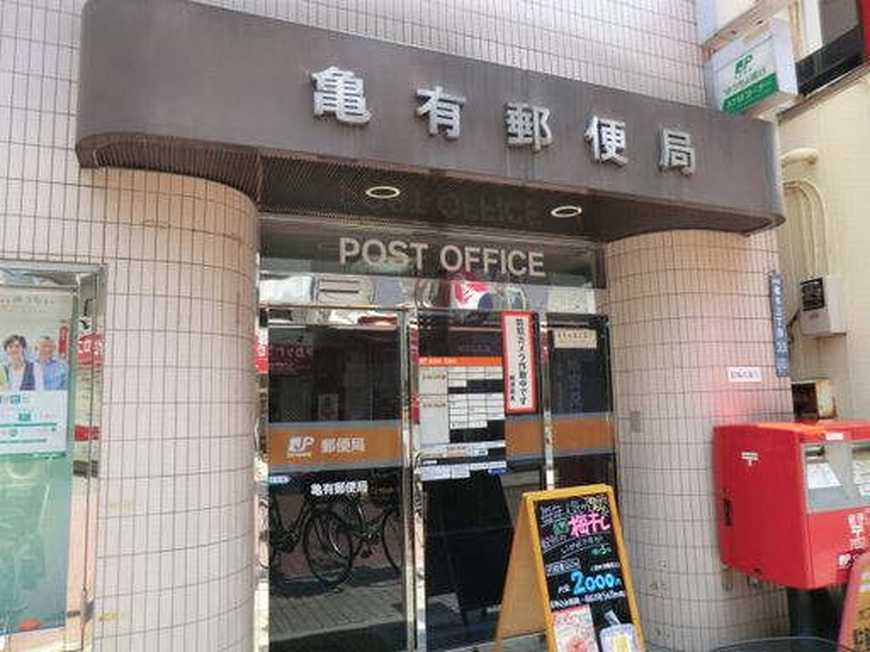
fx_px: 603
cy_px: 326
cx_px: 435
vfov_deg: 56.8
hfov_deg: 71.6
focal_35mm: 24
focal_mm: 4.3
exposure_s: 1/200
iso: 80
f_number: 3.2
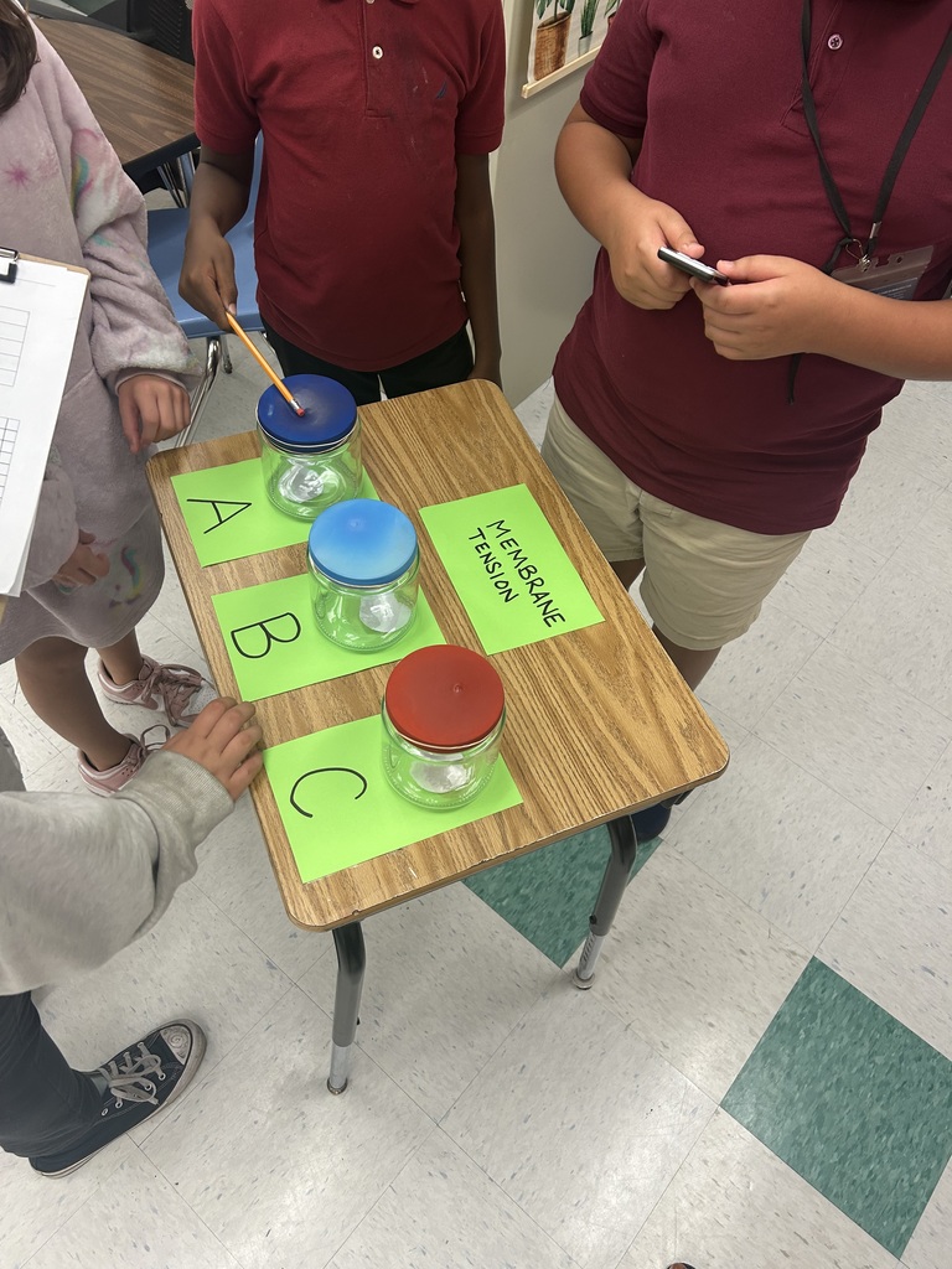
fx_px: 953
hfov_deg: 53.1
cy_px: 634
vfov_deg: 67.3
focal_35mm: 26
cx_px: 476
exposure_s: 1/120
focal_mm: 5.7
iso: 80
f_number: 1.5
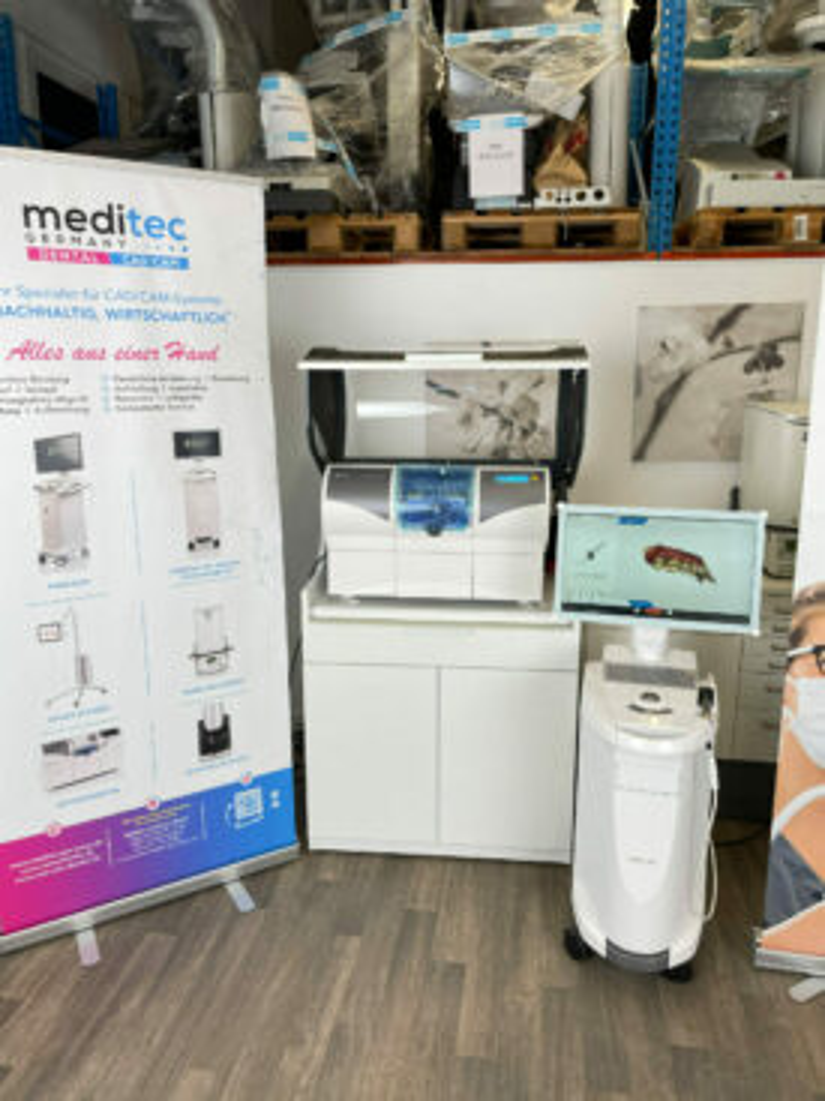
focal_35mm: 26
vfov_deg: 67.3
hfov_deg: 53.0
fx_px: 827
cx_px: 412
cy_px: 550
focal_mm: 4.2
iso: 32
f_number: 1.6
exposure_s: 1/100
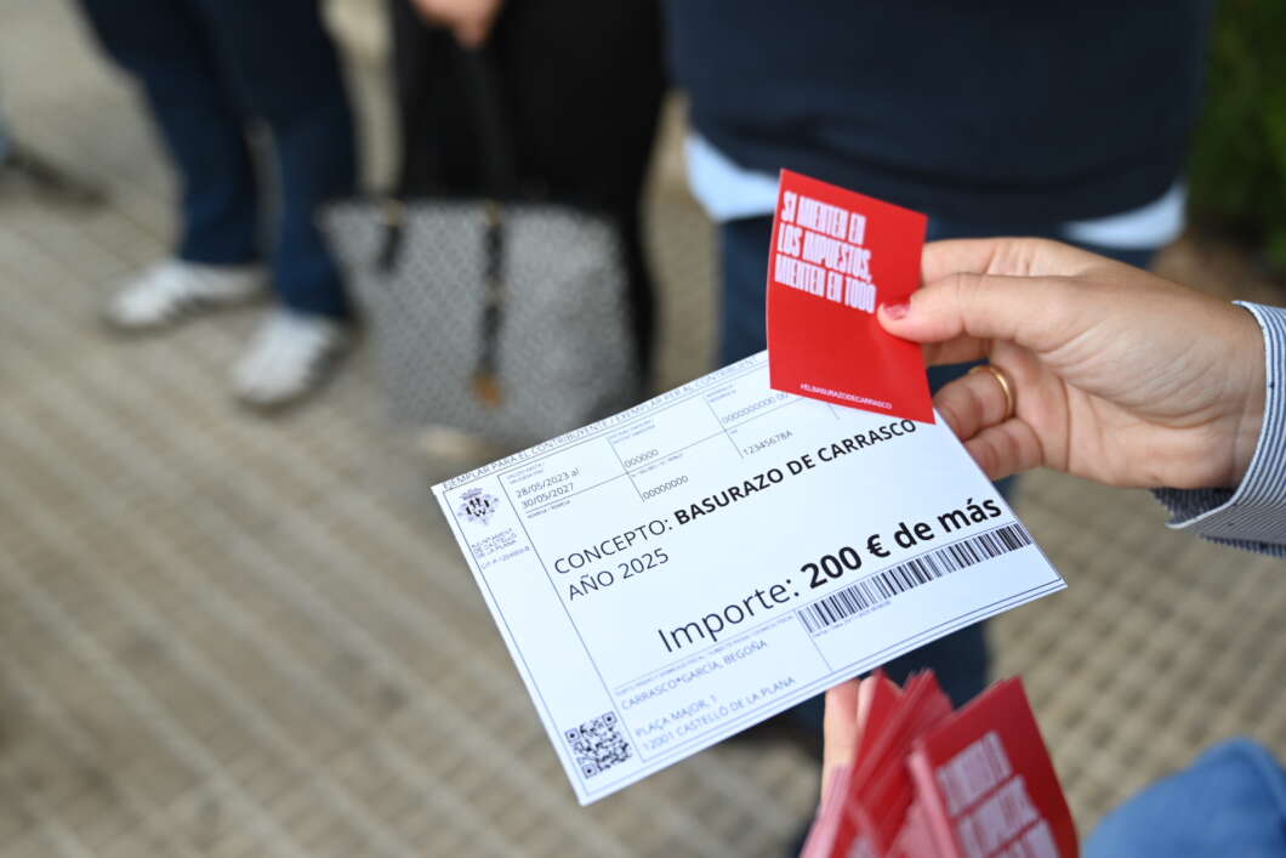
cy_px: 429
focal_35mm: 38
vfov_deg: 35.1
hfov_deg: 50.7
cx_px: 643
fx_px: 1358
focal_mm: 38
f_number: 4
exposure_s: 1/160
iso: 200
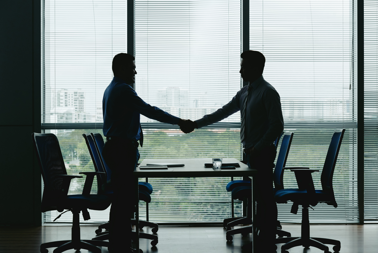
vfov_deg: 18.2
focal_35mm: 75
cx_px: 189
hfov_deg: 27.0
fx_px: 788
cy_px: 126
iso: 800
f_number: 8
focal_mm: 75
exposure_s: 1/160
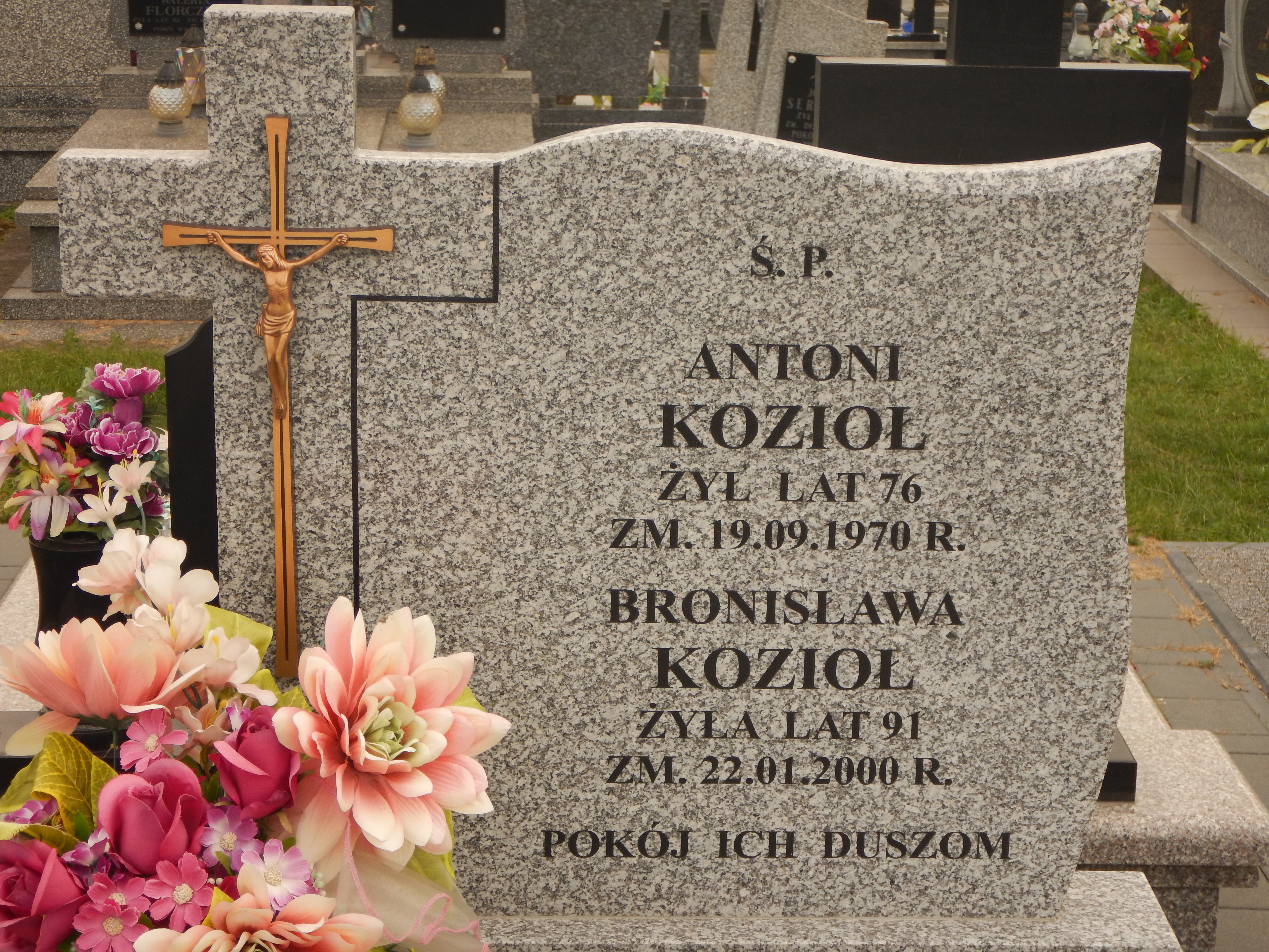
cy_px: 476
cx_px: 634
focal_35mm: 67
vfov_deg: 21.9
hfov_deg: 29.0
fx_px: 2456
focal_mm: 12
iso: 125
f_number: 4.5
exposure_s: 1/250
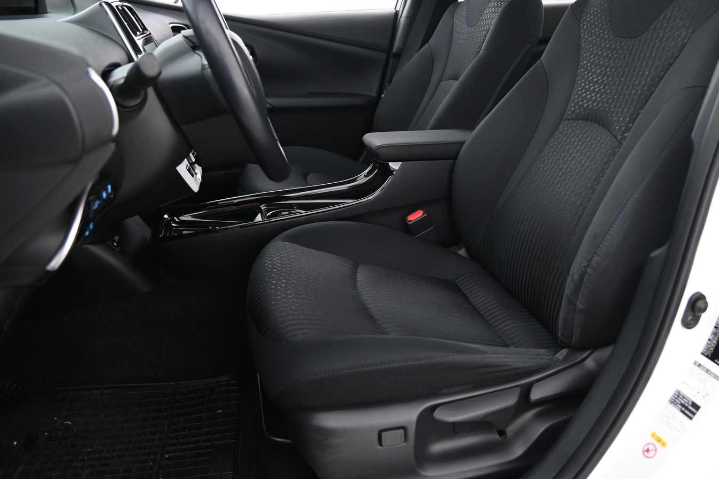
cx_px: 408
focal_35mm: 29
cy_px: 193
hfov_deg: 63.4
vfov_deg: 44.7
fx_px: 579
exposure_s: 1/15
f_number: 4
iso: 2000
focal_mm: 24
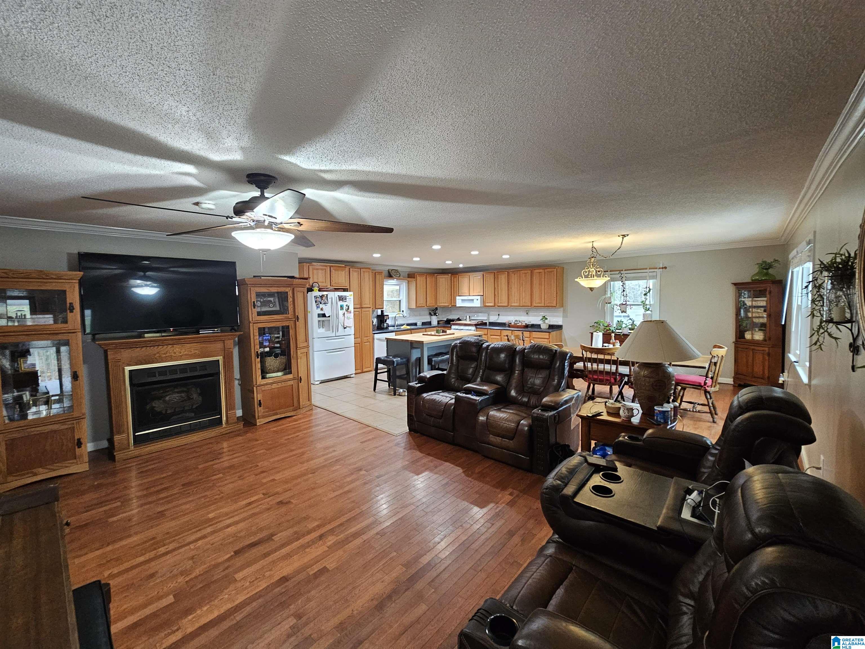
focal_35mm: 13
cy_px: 324
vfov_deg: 89.9
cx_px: 432
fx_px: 325
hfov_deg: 106.2
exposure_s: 1/30
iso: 320
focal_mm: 2.2
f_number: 2.2
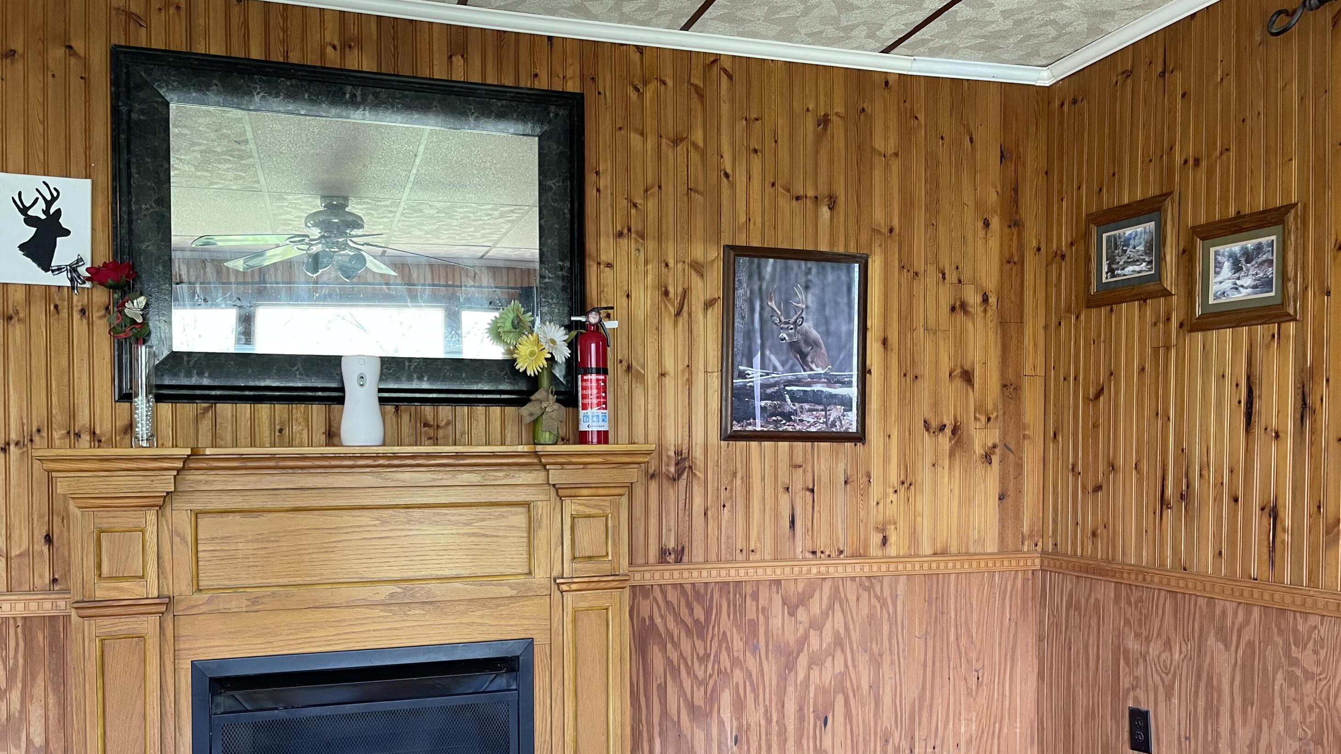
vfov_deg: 41.2
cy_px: 473
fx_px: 996
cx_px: 652
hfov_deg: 67.9
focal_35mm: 28
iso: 200
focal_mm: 5.1
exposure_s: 1/60
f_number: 1.6
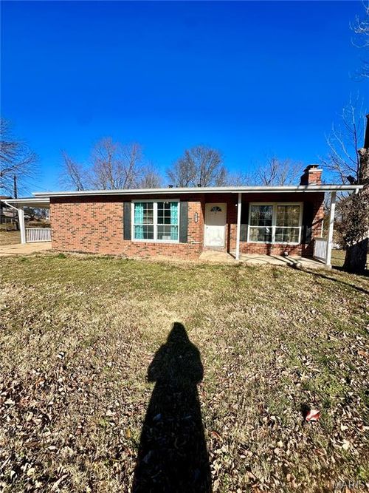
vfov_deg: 102.1
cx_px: 184
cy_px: 246
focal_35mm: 14
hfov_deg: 85.7
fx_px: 199
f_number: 2.2
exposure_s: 1/2304
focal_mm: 2.22
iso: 50
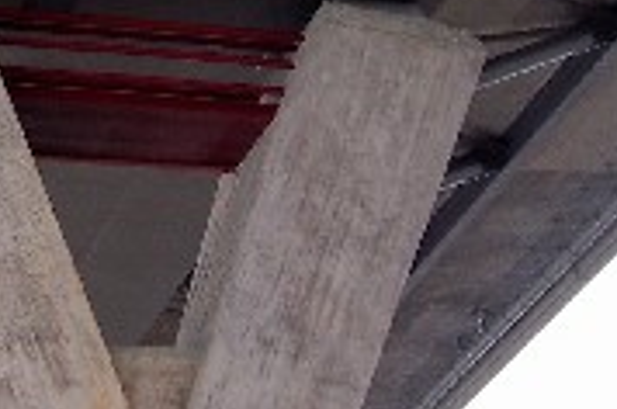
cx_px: -49
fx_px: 2378
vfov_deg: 9.8
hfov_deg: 14.5
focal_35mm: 139
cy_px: 125
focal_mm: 7
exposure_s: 1/250
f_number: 3
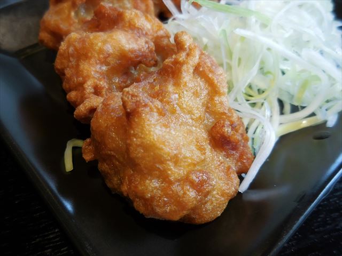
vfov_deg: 42.9
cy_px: 128
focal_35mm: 33
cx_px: 171
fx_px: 326
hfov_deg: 55.4
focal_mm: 5.9
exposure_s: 1/30
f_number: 3.7
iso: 140
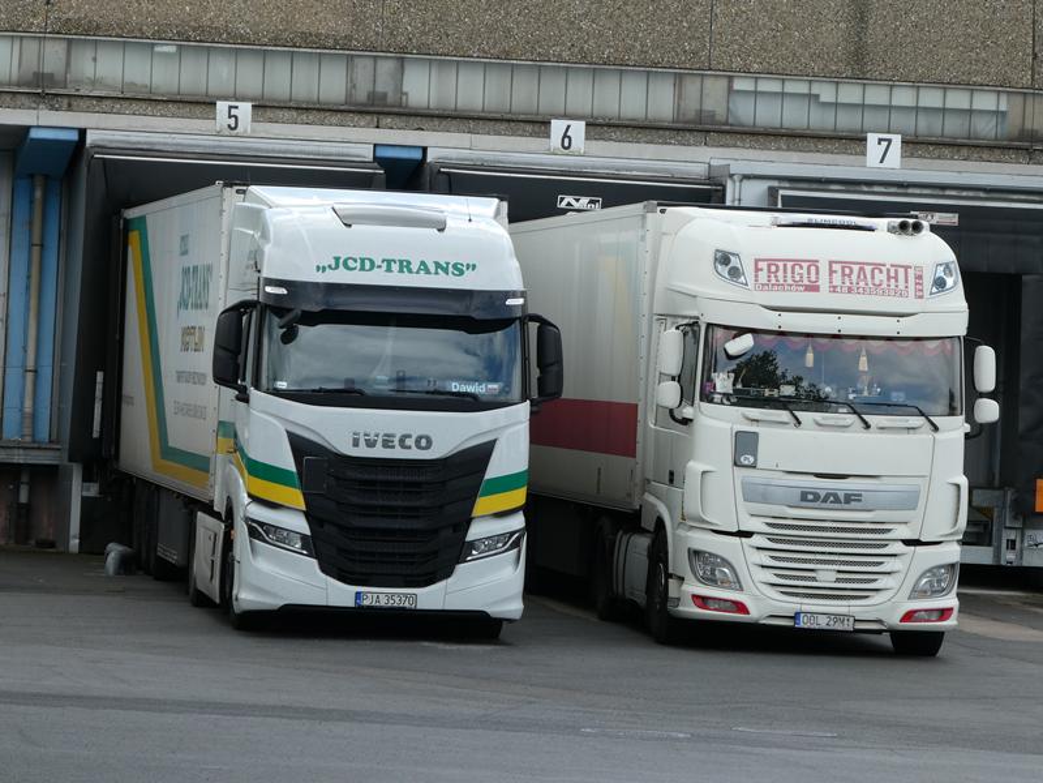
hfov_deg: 10.7
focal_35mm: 185
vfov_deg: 8.0
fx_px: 5574
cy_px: 392
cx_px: 522
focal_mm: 33.2
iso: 80
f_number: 5.6
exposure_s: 1/160
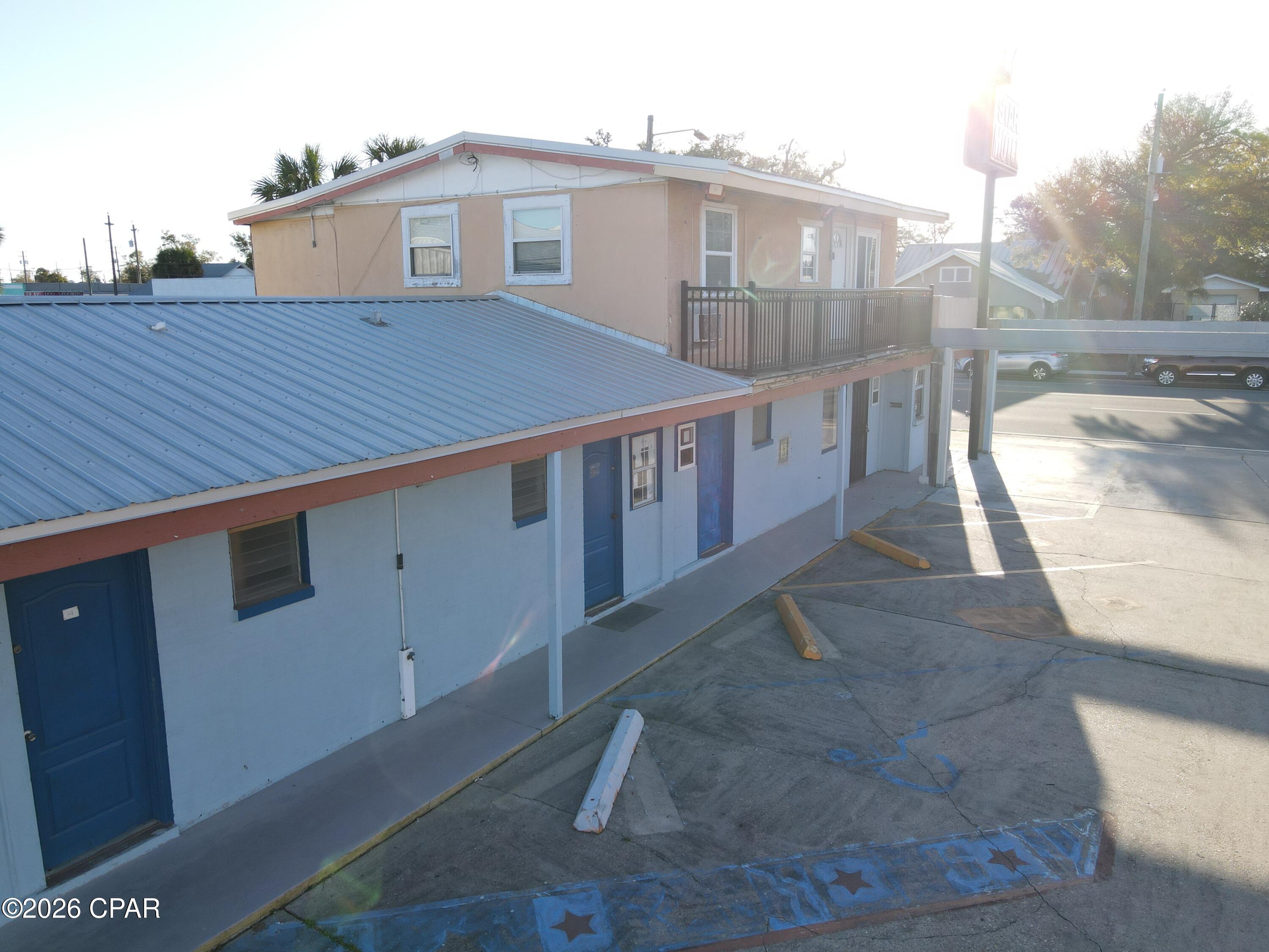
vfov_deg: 56.8
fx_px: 880
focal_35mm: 24
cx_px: 634
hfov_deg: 71.6
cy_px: 476
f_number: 2.8
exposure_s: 1/250
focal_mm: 4.5
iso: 100
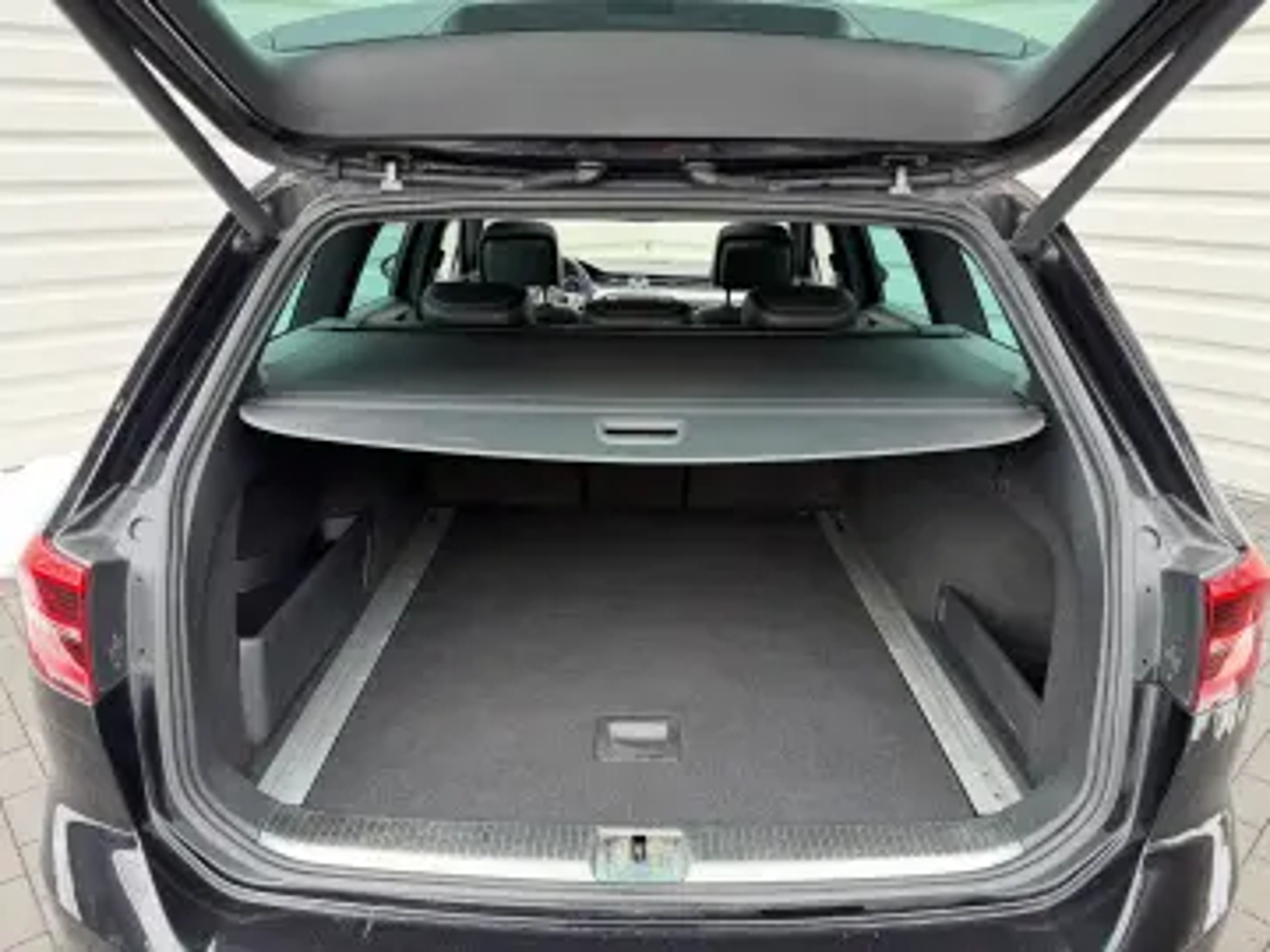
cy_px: 476
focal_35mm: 24
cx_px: 635
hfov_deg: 71.6
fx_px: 881
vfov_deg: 56.8
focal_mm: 6.76
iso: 80
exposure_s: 1/194
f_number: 1.78
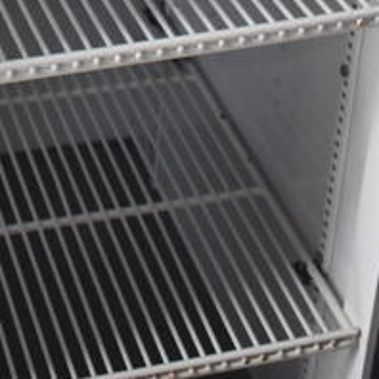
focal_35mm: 106
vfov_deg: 14.5
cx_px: -29
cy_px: -303
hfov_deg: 16.0
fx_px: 1313
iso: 800
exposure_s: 1/160
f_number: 3.5
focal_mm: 18
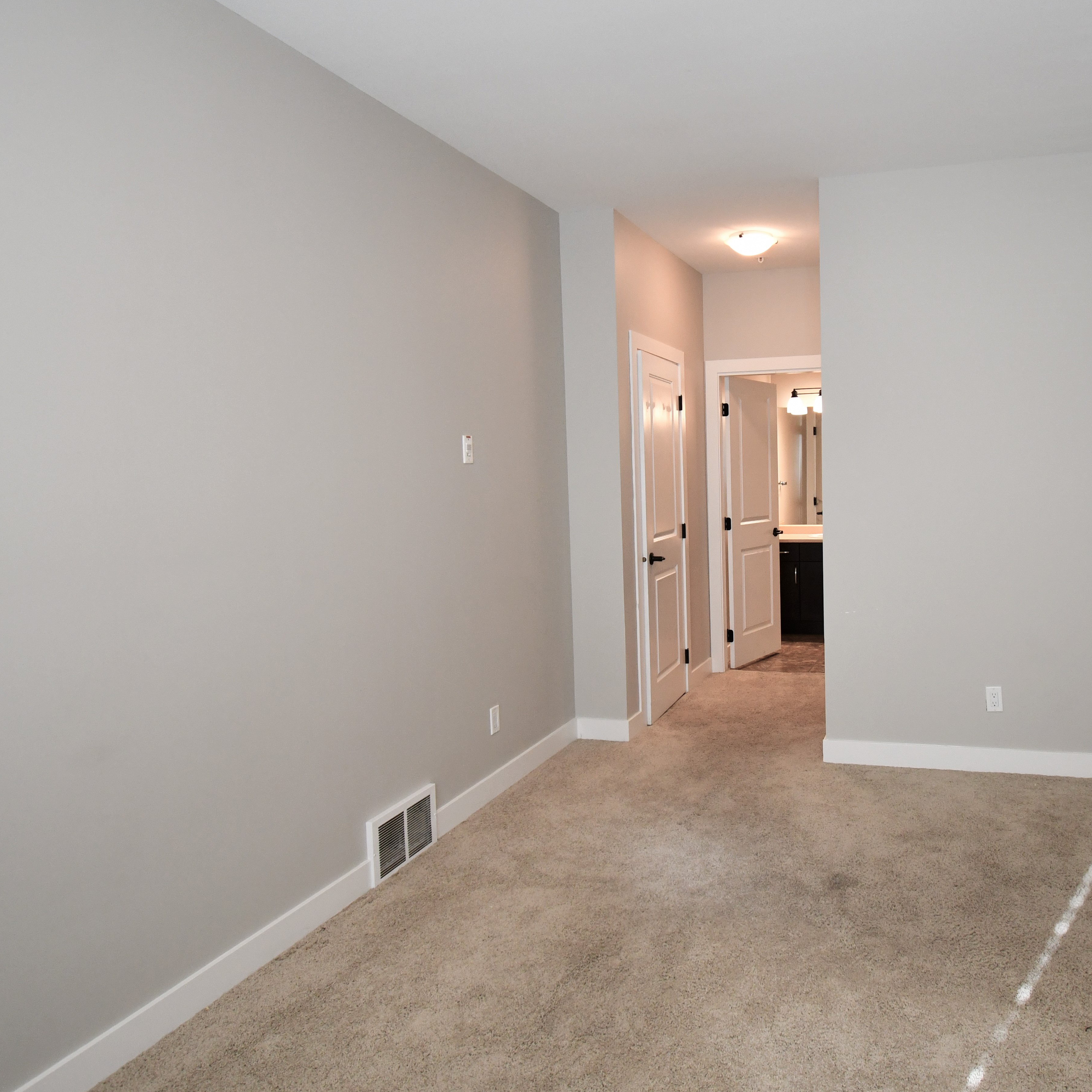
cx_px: 732
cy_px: 541
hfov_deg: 61.3
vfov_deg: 62.9
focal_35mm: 25
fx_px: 892
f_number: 4.8
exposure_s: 1/90
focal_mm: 13
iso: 1100
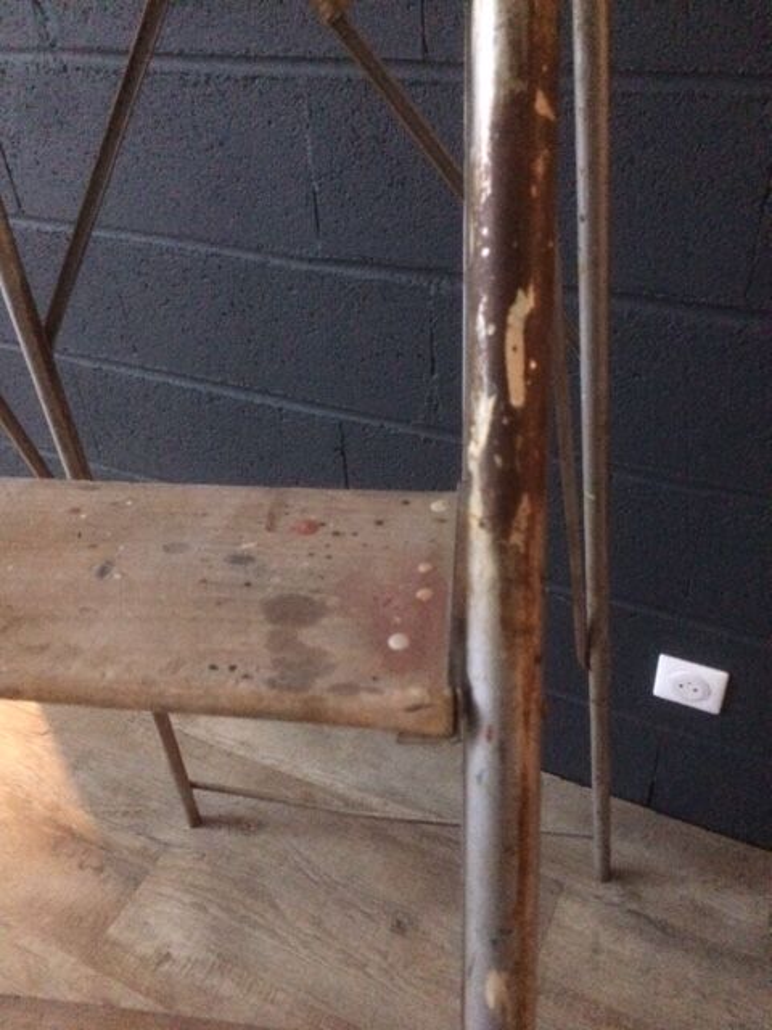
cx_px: 386
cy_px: 515
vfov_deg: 61.7
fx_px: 862
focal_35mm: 29
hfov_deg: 48.2
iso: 800
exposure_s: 1/17
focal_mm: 4.15
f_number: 2.2
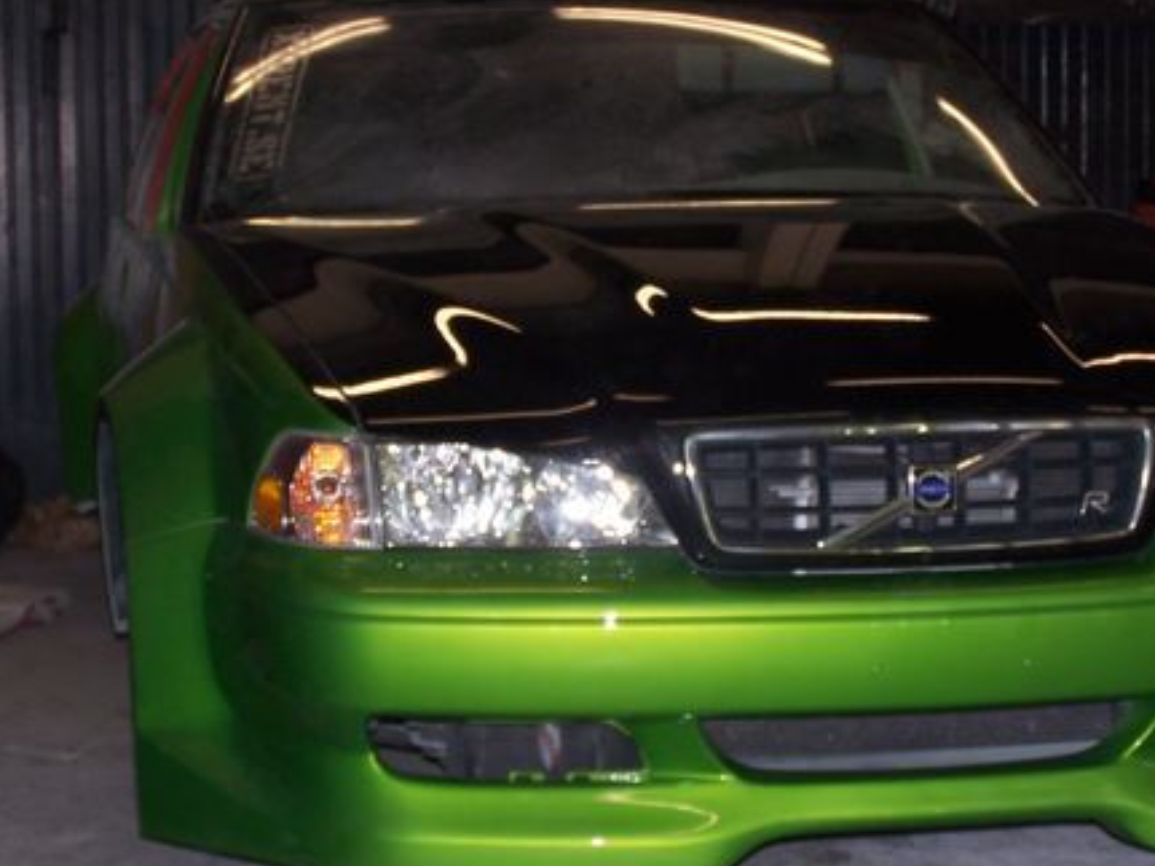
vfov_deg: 15.6
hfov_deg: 20.7
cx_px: 635
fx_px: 3169
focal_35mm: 95
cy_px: 445
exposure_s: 1/60
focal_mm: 10.7
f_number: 3.2
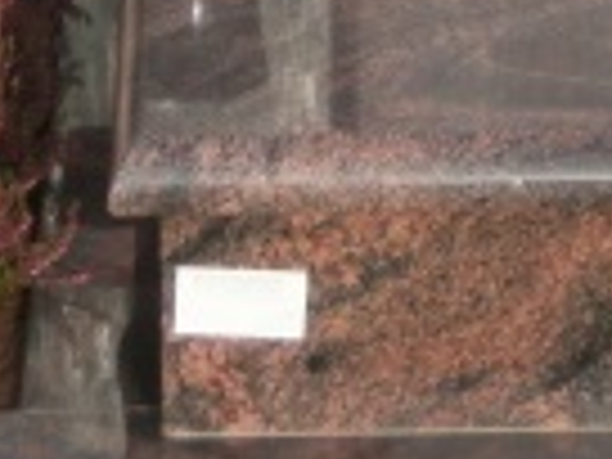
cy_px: -428
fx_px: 5657
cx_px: 706
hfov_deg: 6.2
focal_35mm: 320
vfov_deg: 4.6
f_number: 4.7
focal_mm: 12.1
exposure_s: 1/320
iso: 100
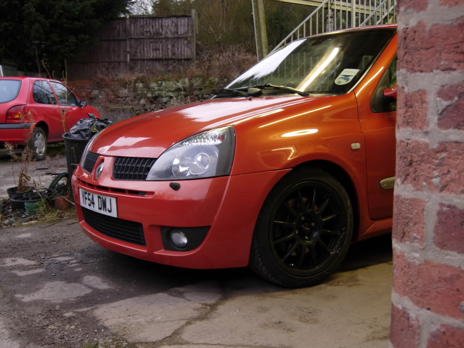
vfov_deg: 30.3
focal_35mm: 48
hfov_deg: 39.7
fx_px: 643
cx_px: 232
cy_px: 174
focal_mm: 10.1
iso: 72
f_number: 3.1
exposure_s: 1/4
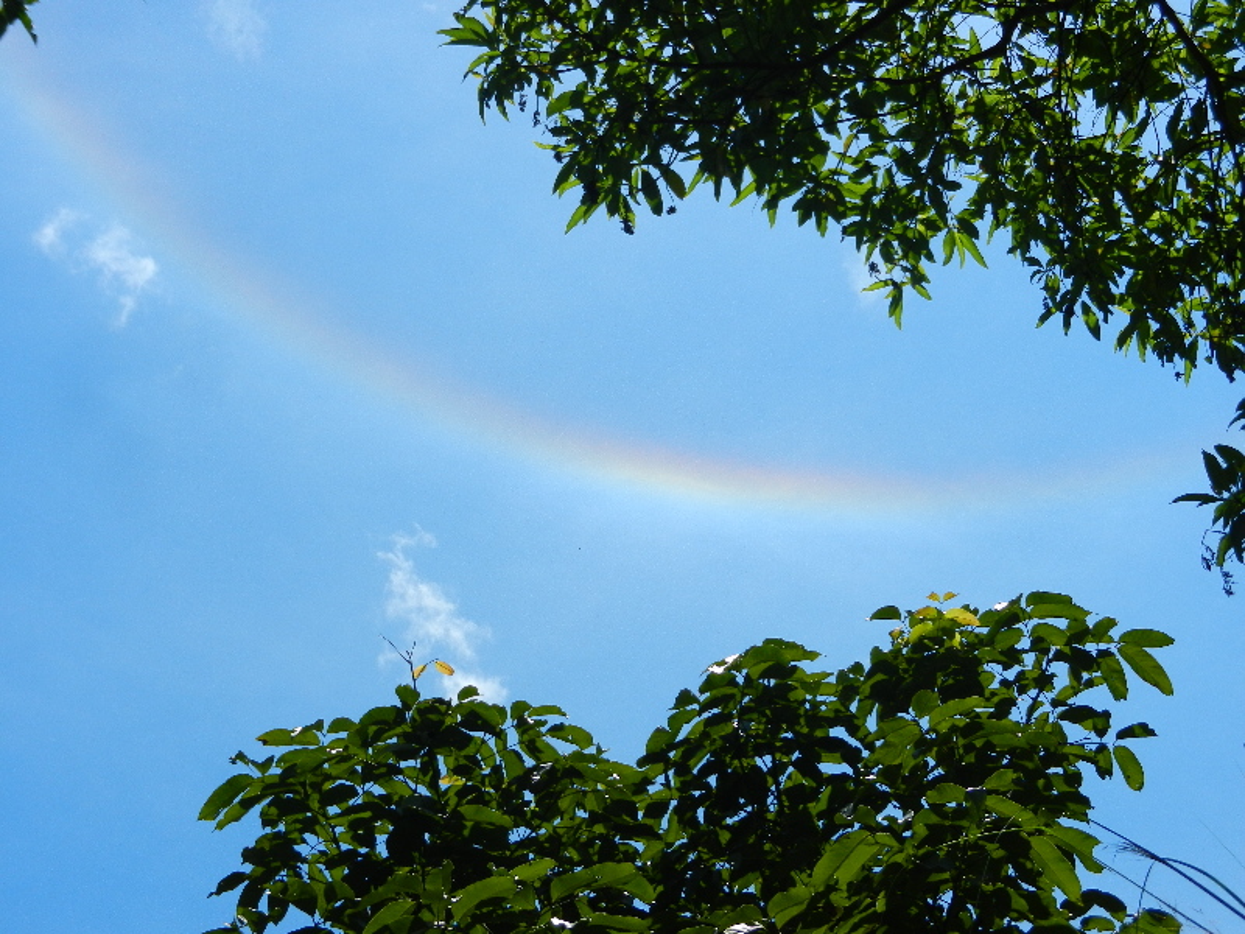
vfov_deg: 21.6
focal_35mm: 68
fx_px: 2446
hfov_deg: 28.6
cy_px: 467
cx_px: 622
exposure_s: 1/1600
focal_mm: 12.3
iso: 160
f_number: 4.6
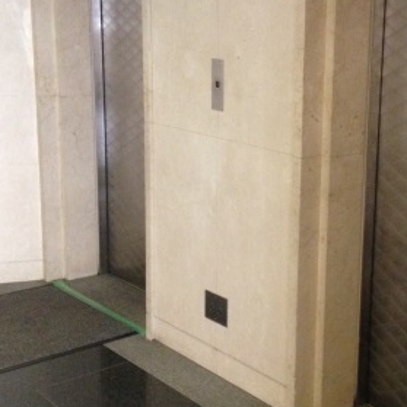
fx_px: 891
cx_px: 305
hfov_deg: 25.4
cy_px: 191
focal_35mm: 67
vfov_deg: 25.7
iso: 400
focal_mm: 4.12
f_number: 2.4
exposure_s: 1/17
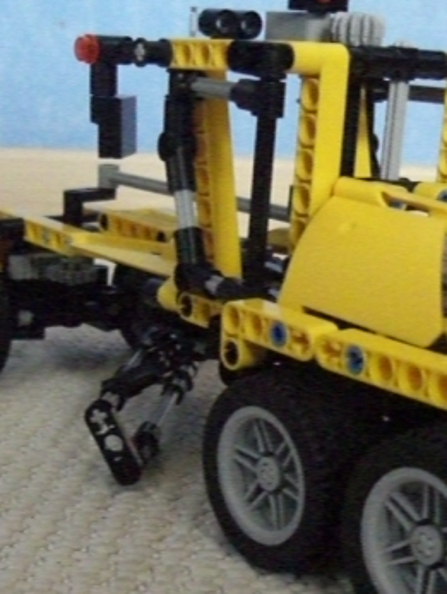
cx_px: 308
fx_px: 1203
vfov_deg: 27.7
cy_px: 371
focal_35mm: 70
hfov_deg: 21.0
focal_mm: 6.3
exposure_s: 1/25
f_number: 3.1
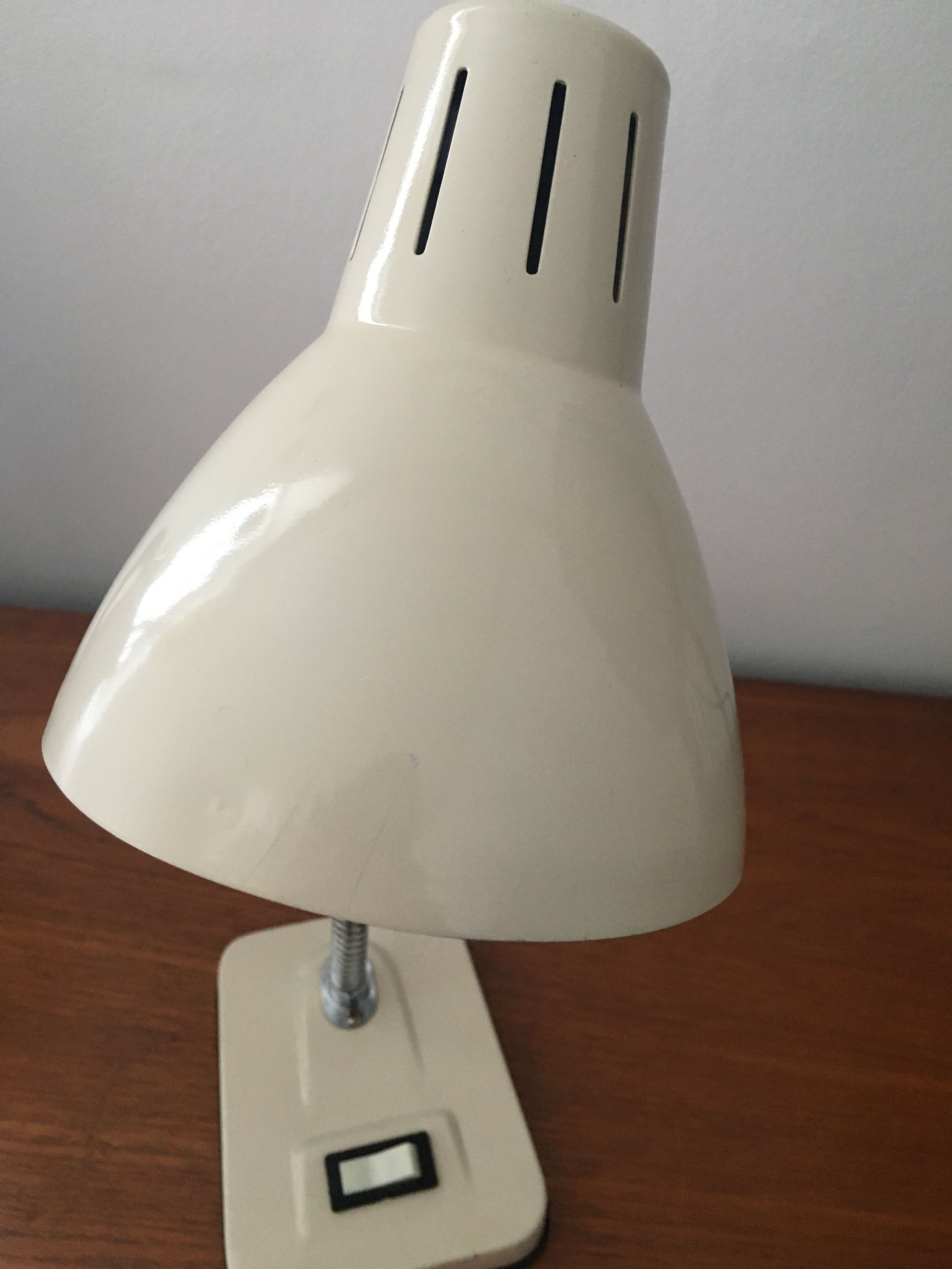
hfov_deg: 48.2
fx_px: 1063
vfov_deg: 61.7
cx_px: 476
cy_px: 634
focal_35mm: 29
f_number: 2.2
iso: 200
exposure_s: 1/33
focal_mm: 4.15
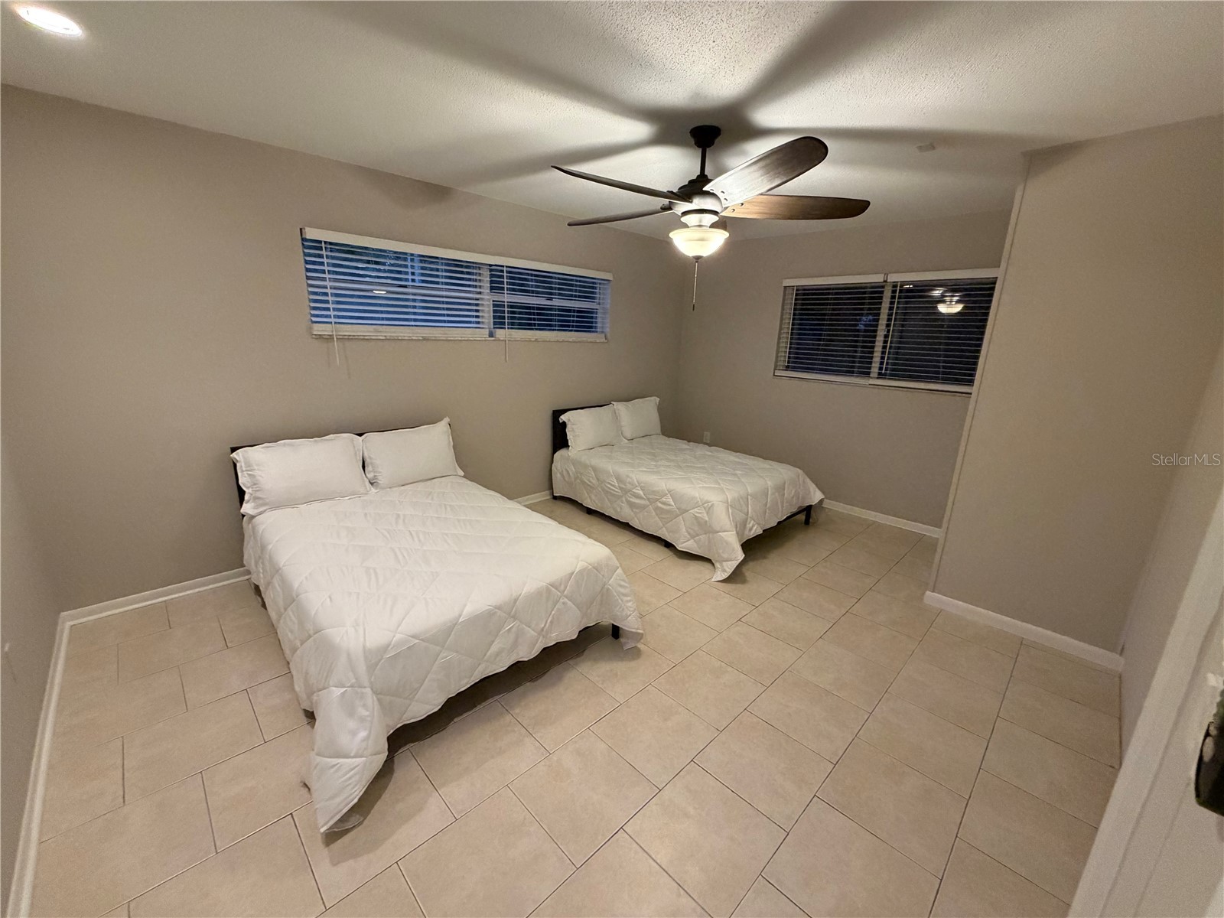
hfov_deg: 102.1
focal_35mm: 14
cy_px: 459
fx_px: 495
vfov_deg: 85.7
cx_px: 612
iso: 400
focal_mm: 2.22
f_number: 2.2
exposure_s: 1/60
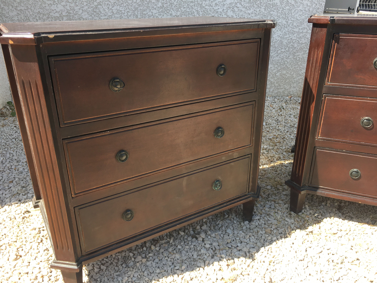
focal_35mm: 29
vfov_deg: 48.2
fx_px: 316
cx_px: 188
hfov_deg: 61.7
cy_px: 142
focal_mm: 4.15
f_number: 2.2
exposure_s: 1/409
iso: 25
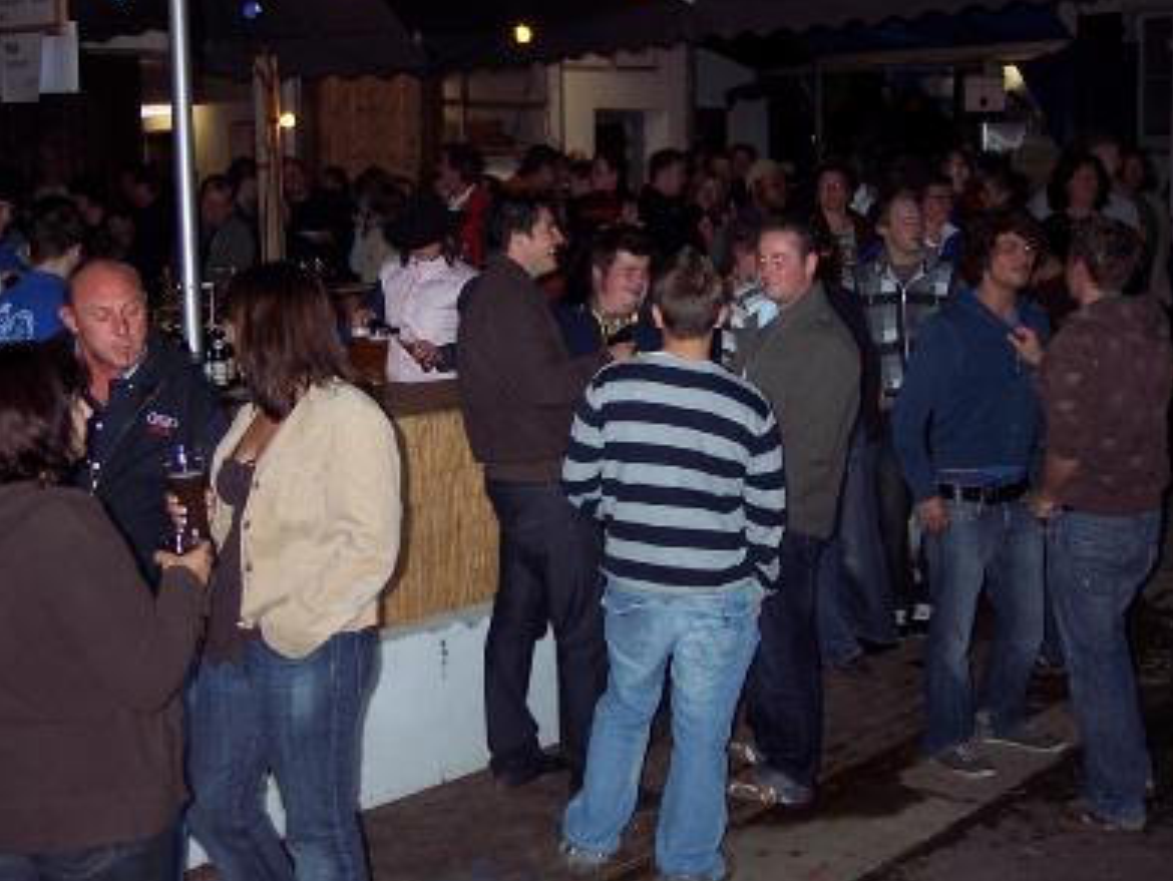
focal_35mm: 50
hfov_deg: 38.1
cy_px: 386
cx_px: 502
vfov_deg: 29.1
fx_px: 1695
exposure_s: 1/60
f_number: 2.8
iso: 100
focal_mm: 8
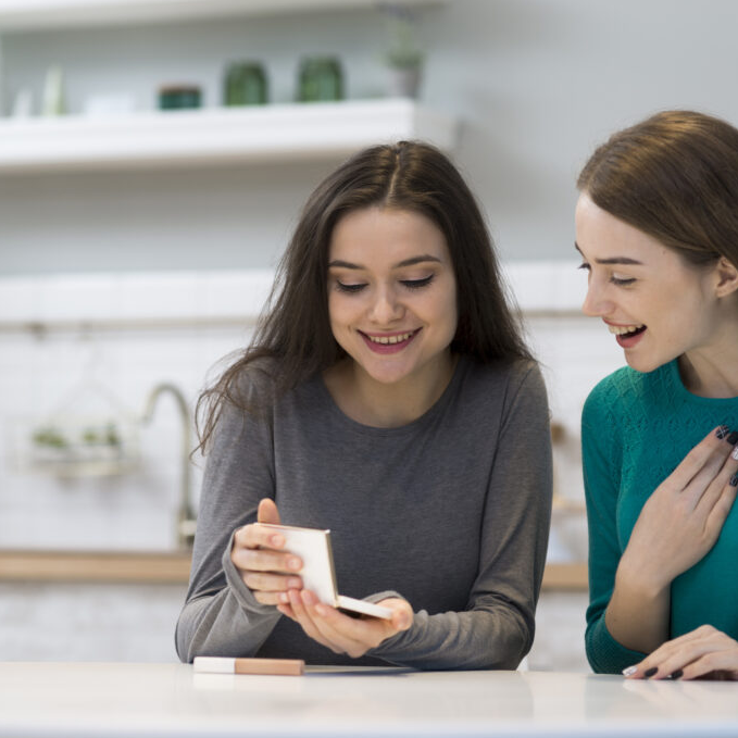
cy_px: 368
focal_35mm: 109
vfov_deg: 16.0
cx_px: 458
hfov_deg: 16.0
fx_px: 2629
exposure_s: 1/160
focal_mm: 85
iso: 200
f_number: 3.2
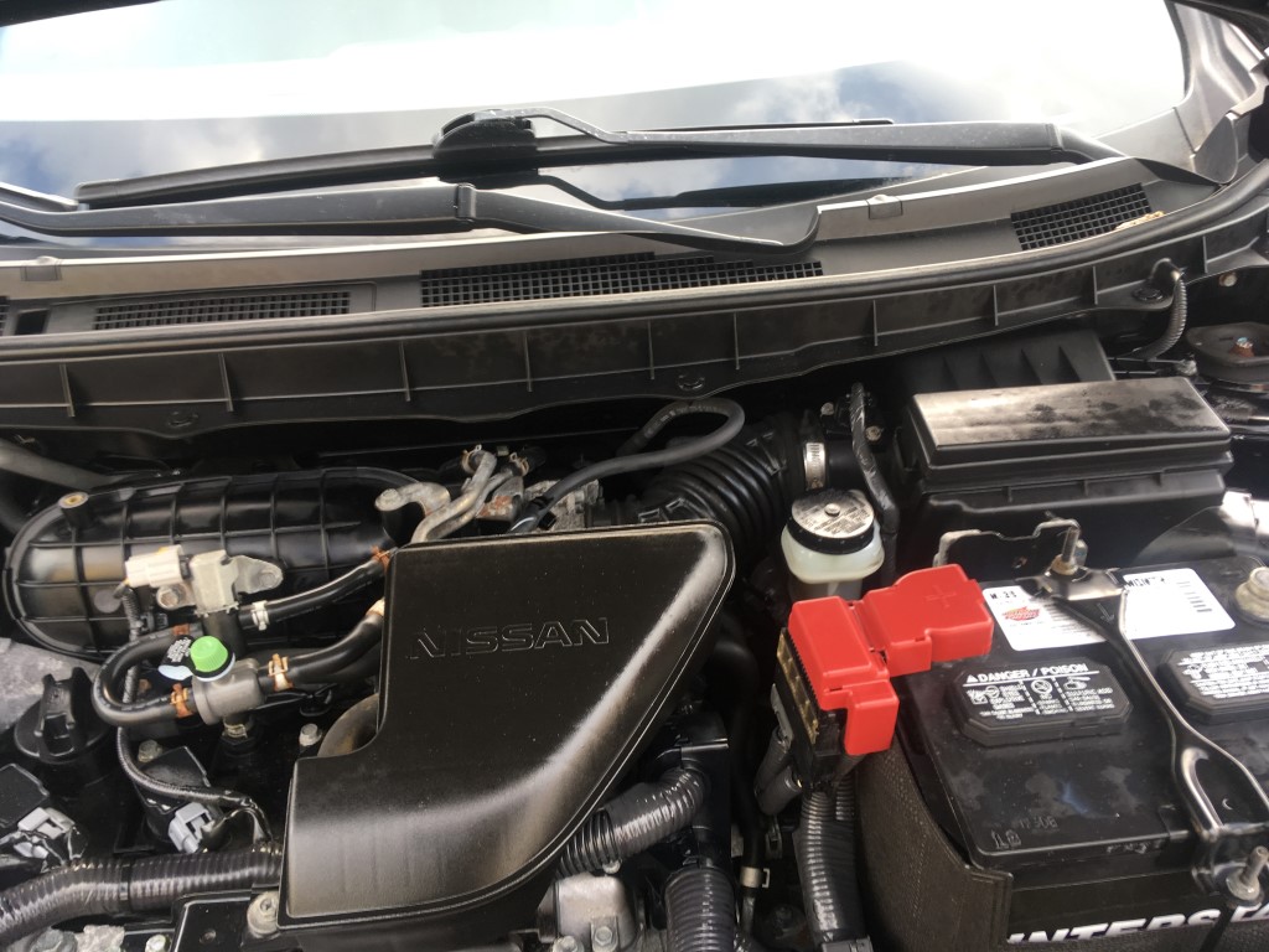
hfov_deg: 61.7
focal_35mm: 29
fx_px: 1063
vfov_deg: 48.2
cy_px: 476
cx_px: 634
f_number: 2.2
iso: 25
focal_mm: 4.15
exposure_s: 1/60
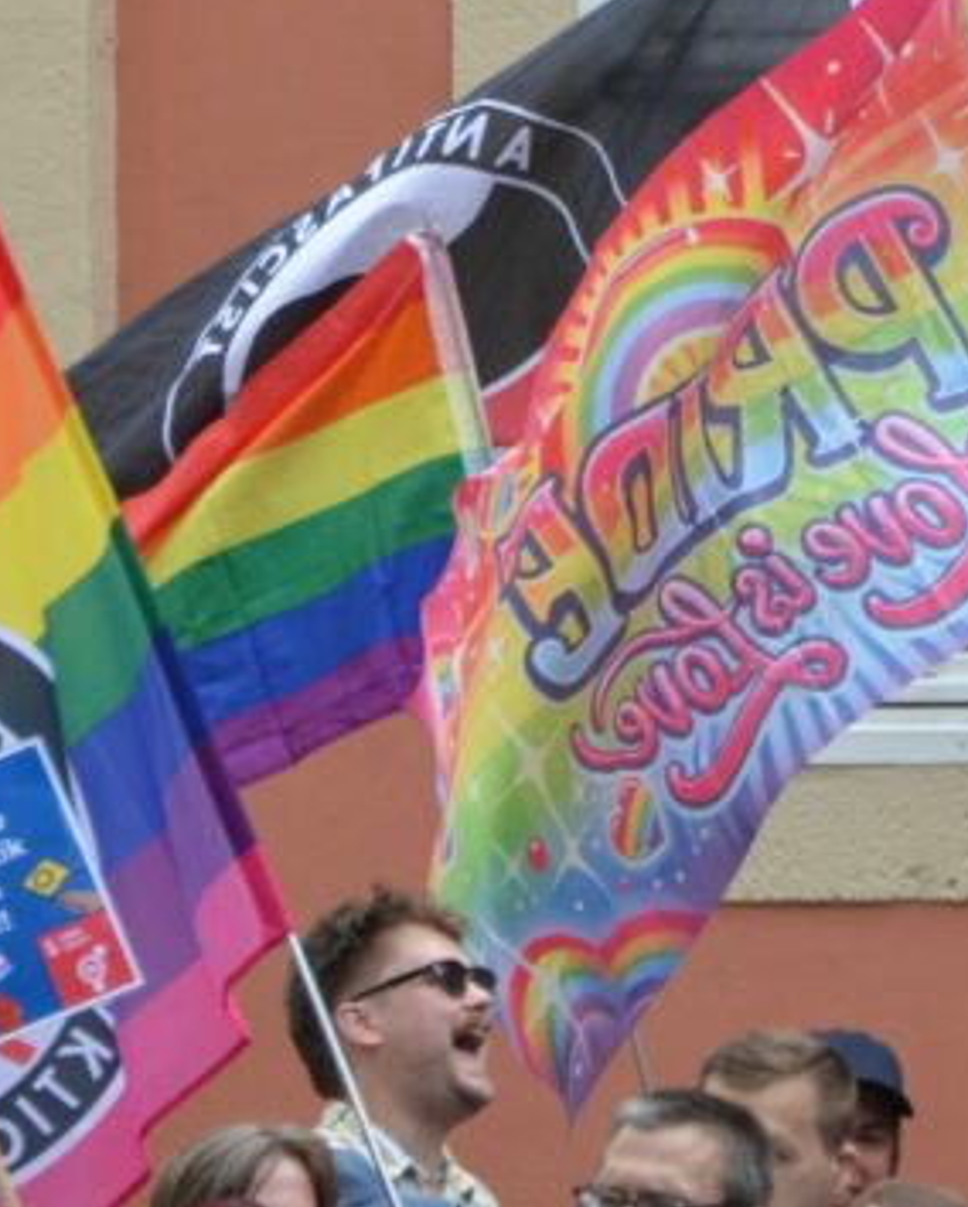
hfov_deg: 3.6
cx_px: 1046
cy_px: 719
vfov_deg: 4.5
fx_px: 15265
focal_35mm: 427
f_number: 7.1
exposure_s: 1/800
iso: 500
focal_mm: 140
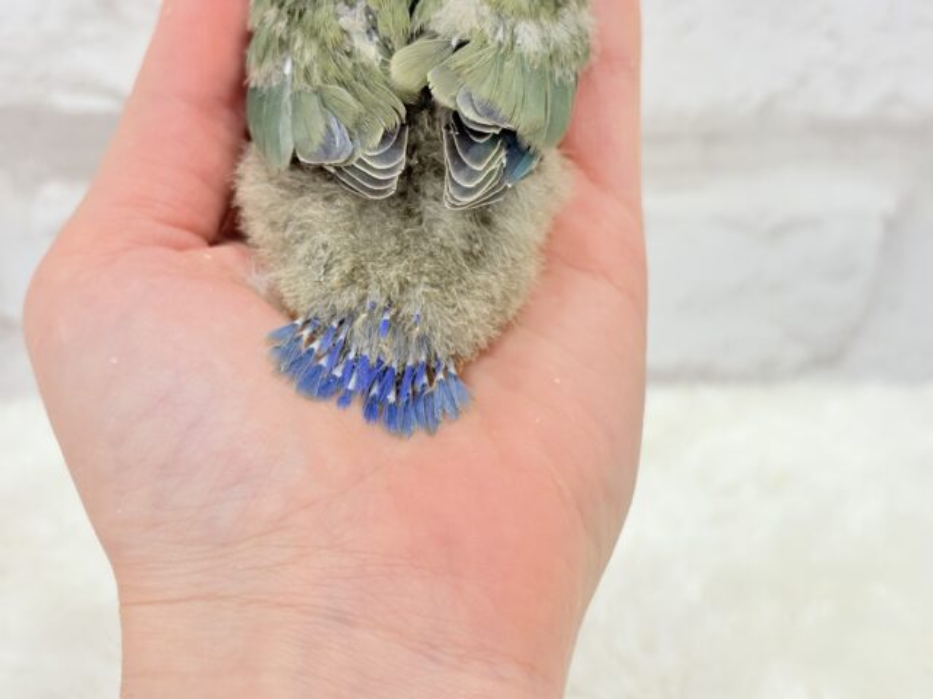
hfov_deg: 36.8
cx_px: 466
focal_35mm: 52
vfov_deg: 28.0
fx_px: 1402
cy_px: 350
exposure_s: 1/100
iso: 80
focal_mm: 5.96
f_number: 1.6
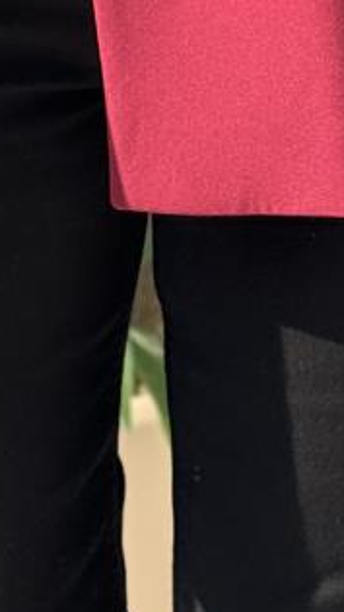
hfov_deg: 5.5
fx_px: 3587
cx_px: 167
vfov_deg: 9.2
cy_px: -555
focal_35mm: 221
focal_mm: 6.76
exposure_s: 1/331
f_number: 1.78
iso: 64
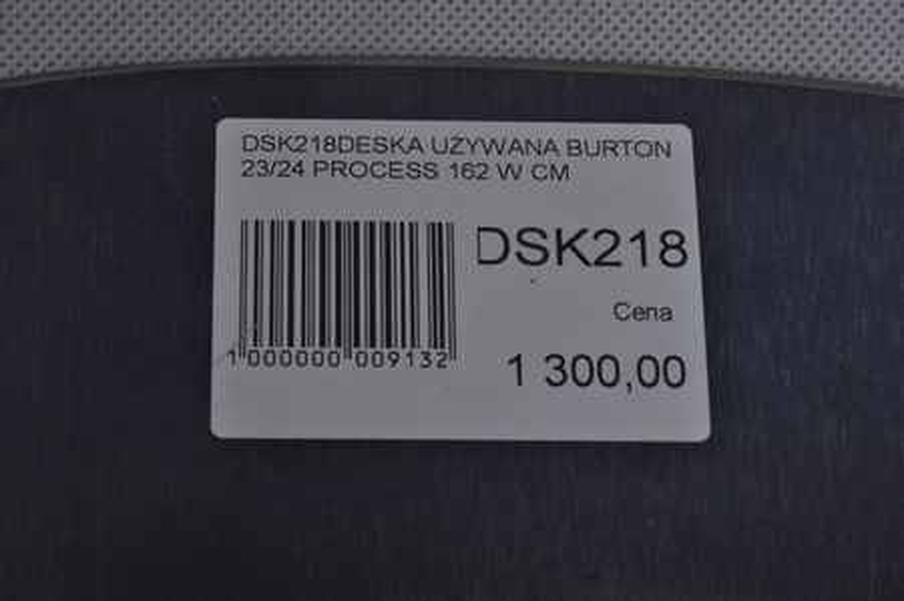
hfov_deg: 13.1
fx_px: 3951
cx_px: 452
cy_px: 300
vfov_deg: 8.7
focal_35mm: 158
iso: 3200
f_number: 11
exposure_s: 1/125
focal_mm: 105
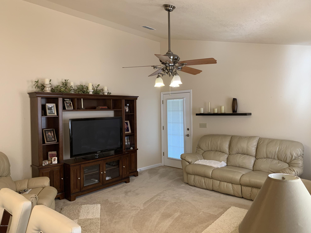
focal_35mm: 26
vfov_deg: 53.1
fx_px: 234
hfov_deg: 67.3
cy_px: 116
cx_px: 156
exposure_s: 1/60
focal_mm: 4.25
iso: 125
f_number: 1.8
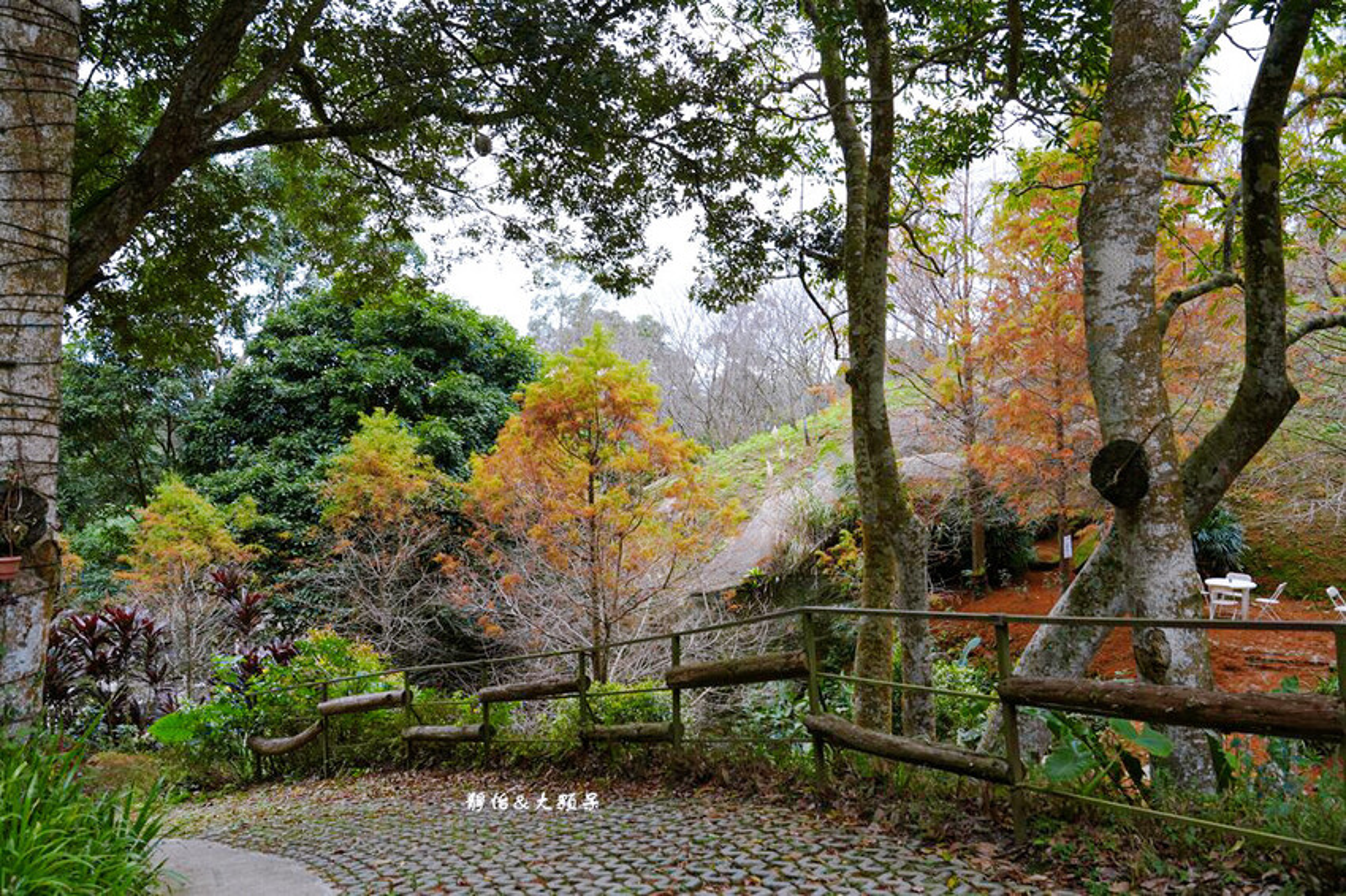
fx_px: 1159
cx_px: 673
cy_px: 448
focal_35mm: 31
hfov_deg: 60.3
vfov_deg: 42.3
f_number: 5
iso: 160
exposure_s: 1/60
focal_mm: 31
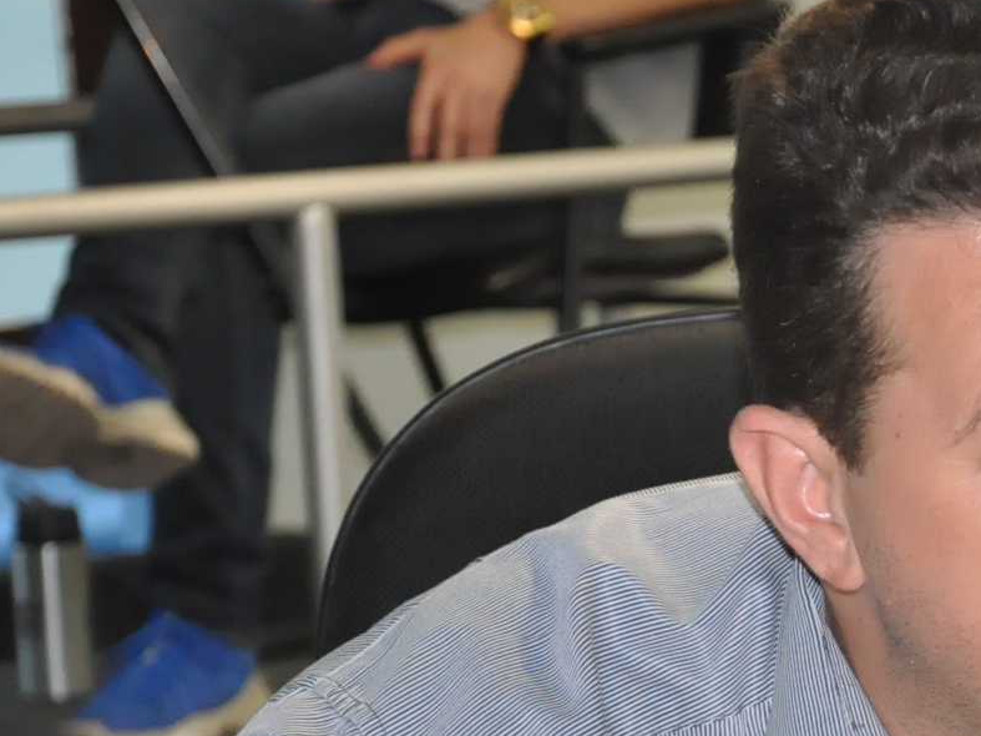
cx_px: 1055
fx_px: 5780
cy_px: 657
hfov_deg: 9.6
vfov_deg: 7.3
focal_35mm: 204
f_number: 5
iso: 2000
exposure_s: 1/60
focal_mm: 52
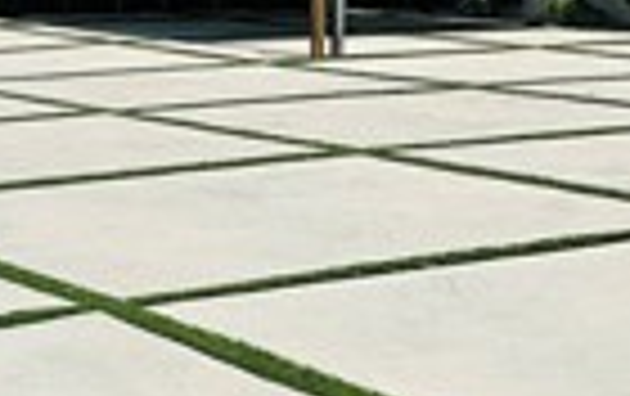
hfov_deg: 17.9
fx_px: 1995
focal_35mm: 116
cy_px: -202
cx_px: 342
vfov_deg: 10.9
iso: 80
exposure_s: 1/7576
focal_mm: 6.86
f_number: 1.78
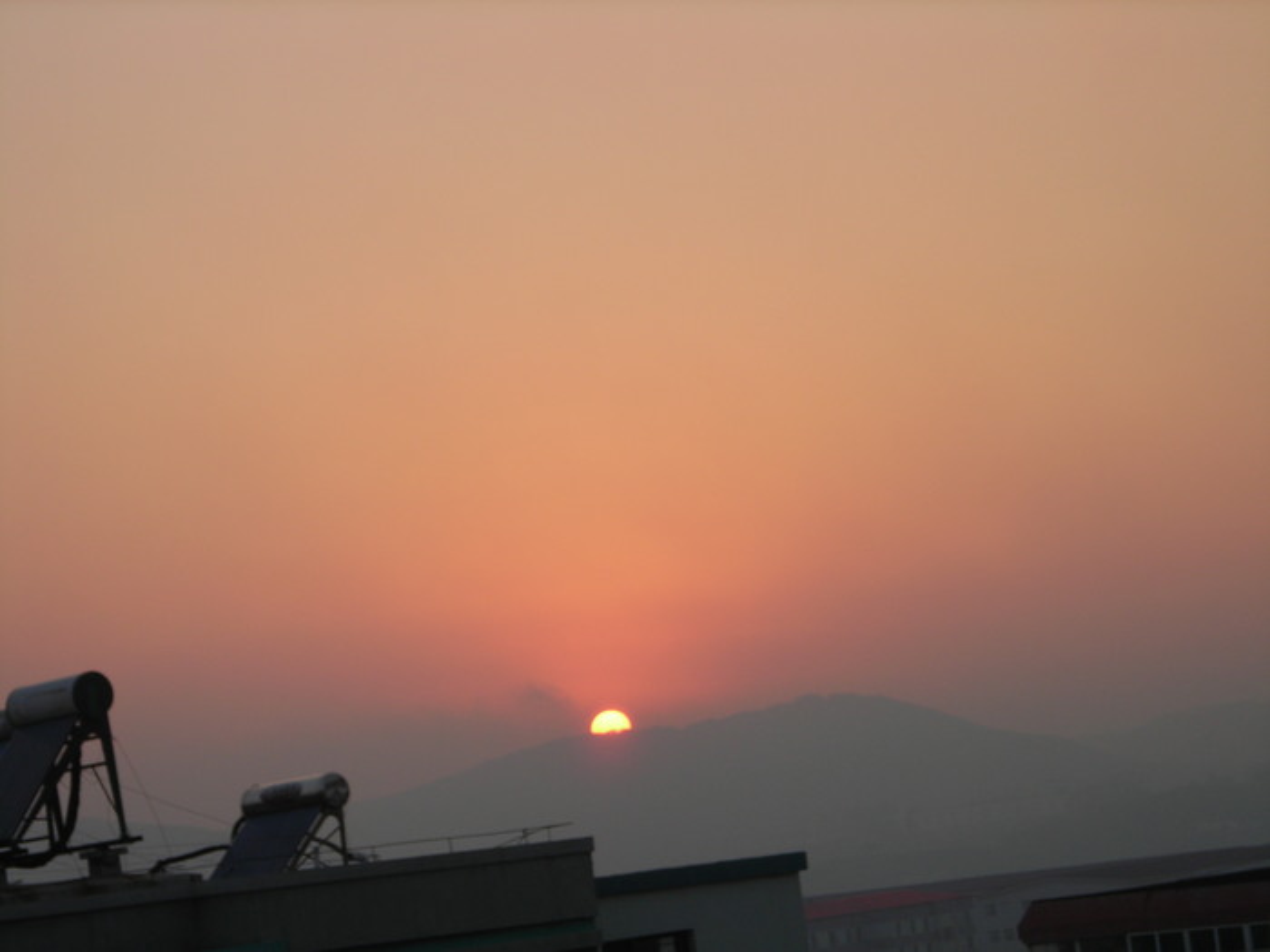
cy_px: 476
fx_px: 4256
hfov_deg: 17.0
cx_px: 635
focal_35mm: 116
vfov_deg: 12.8
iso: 50
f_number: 5.3
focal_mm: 19.2
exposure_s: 1/80.2
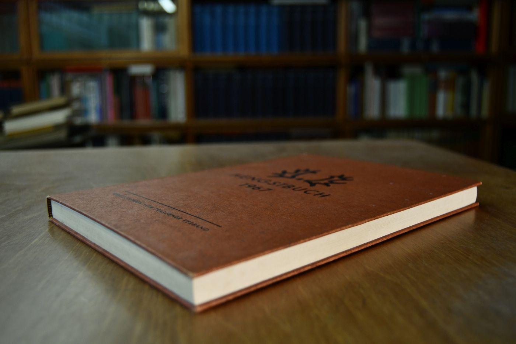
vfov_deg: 38.9
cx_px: 258
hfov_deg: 55.8
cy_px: 172
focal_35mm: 34
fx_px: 487
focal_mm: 23
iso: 800
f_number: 3.8
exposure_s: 1/250
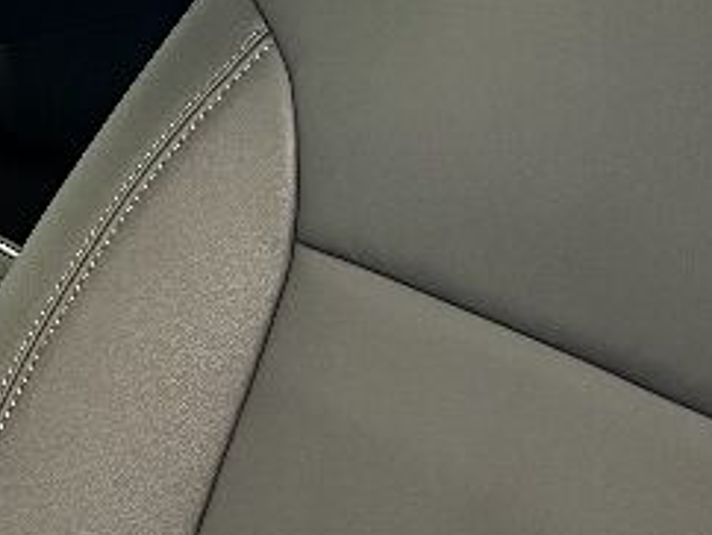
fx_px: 2265
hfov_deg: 17.6
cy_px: 226
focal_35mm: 110
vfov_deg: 13.5
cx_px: 65
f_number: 1.5
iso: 500
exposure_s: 1/30
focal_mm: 5.7
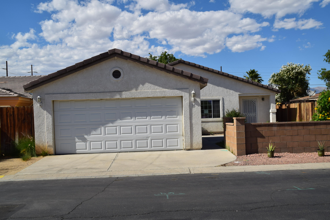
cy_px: 110
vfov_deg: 35.5
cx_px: 165
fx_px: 344
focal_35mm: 38
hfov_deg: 51.3
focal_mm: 25
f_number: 11
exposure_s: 1/640
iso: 200
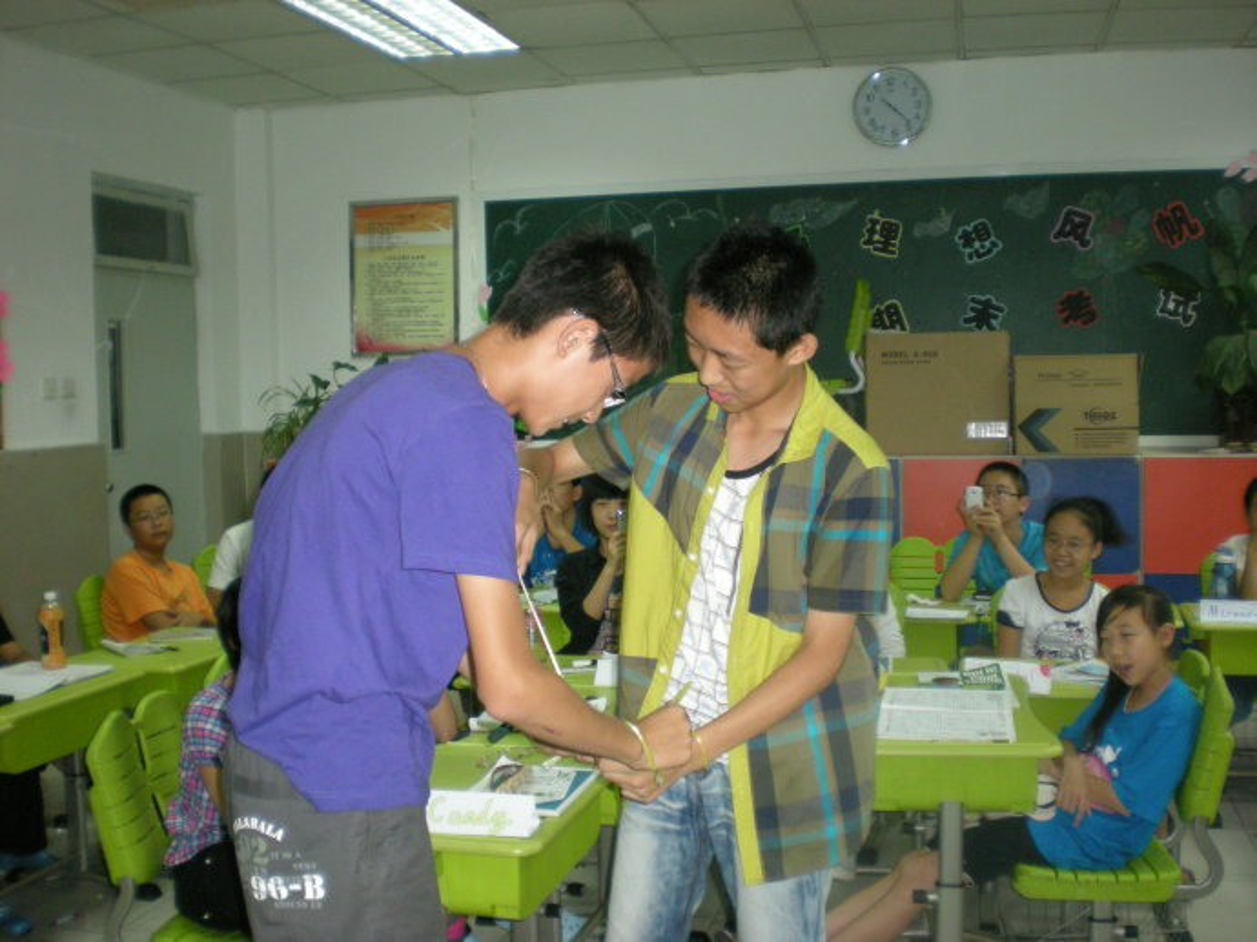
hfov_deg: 49.0
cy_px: 471
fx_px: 1379
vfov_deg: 37.7
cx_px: 628
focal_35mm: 38
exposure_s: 1/60
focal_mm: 6.3
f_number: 3.1
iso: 249
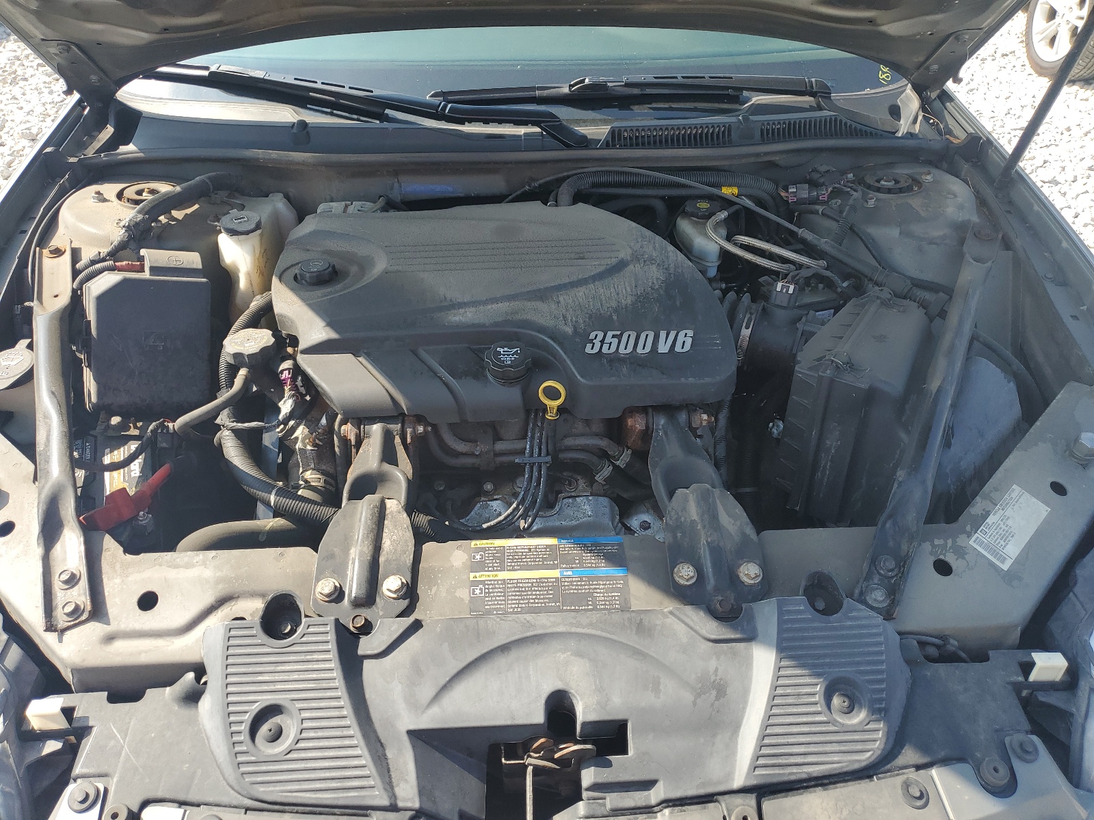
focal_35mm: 26
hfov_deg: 67.3
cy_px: 410
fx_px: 822
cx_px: 547
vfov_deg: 53.1
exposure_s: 1/769
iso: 50
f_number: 1.5
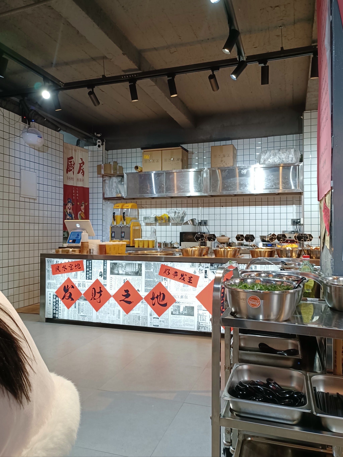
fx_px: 357
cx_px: 172
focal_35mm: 27
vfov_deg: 65.3
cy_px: 228
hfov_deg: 51.4
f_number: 1.9
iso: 429
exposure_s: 1/50
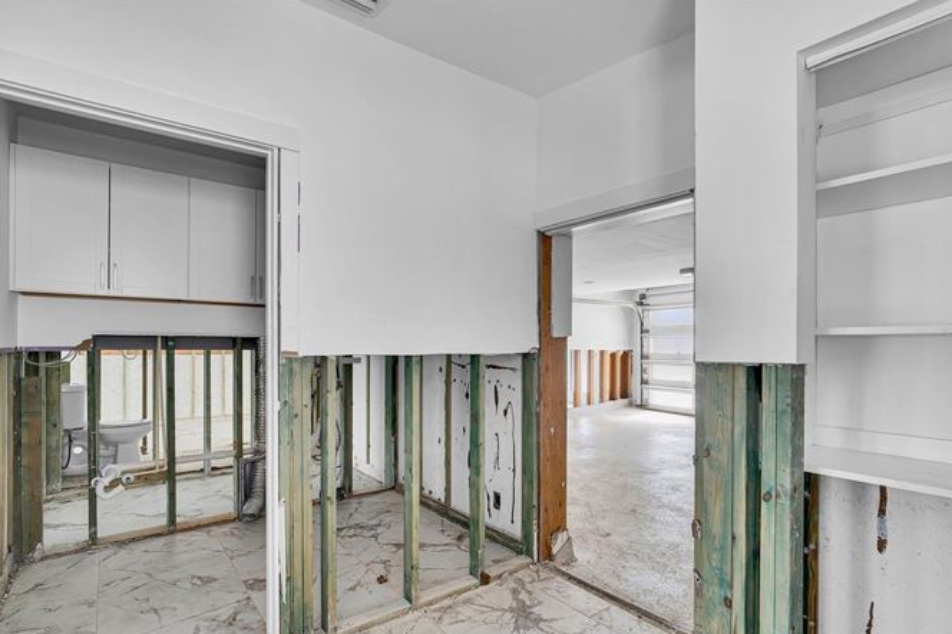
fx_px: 449
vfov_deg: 70.3
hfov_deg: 93.3
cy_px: 333
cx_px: 492
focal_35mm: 17
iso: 200
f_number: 9
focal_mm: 16
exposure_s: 1/10
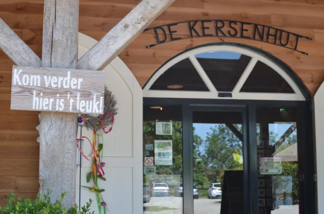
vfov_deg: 25.6
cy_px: 107
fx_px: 471
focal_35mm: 52
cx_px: 162
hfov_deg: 37.9
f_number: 5.6
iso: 200
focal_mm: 35
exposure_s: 1/125
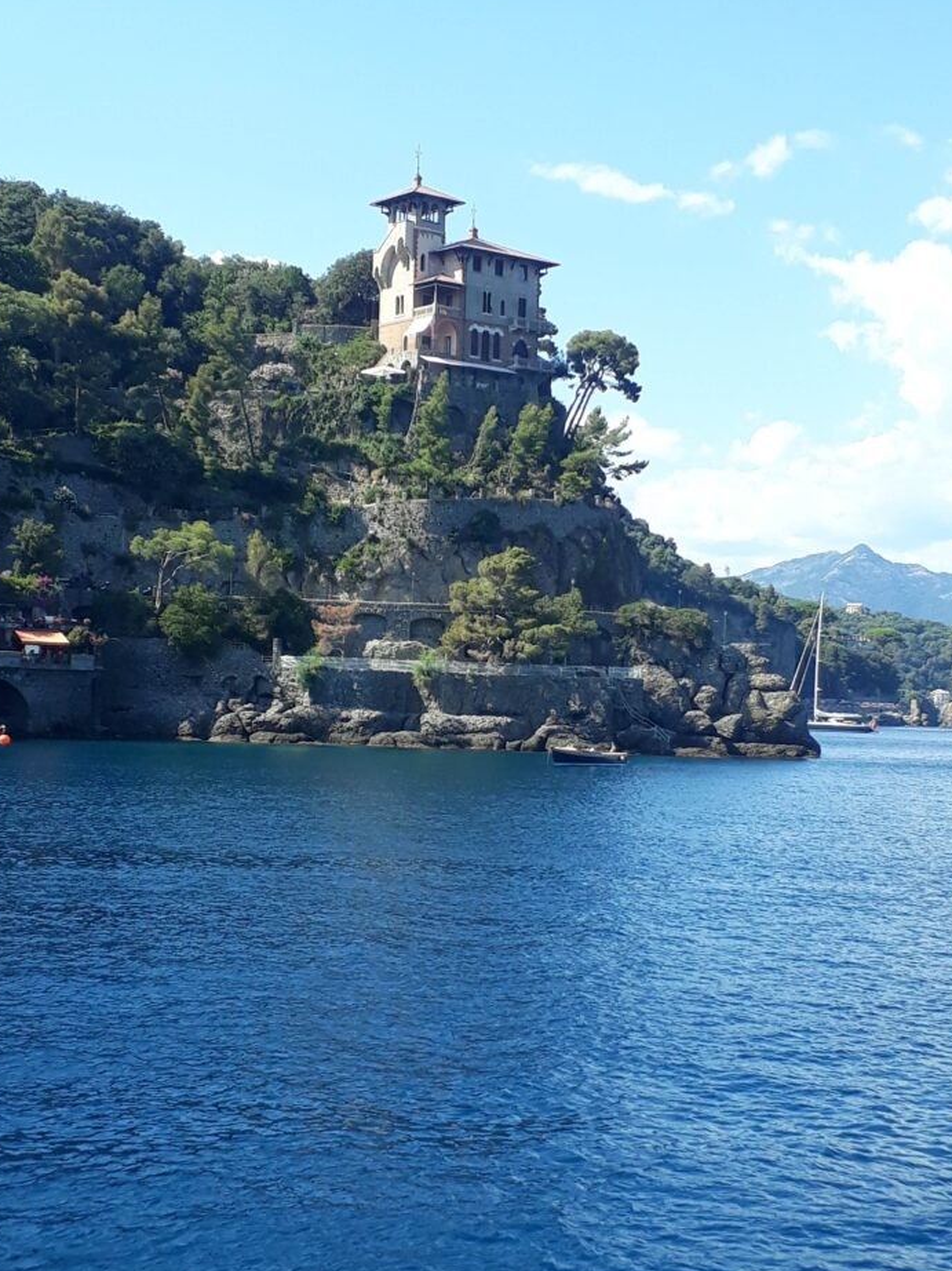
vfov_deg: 59.9
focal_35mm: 30
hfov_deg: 46.8
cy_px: 691
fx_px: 1101
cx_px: 486
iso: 40
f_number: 1.9
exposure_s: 1/737
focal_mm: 3.6
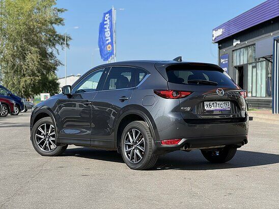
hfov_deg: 25.4
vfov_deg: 19.1
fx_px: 620
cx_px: 140
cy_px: 104
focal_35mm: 77
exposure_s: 1/619
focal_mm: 9
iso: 25
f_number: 2.8
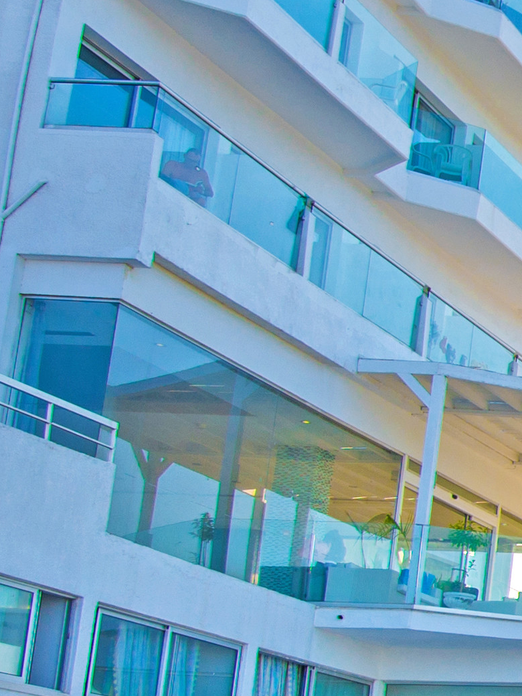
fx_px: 1789
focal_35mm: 89
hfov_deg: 11.2
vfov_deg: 21.6
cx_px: 1521
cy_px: 601
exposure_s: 1/250
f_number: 7.1
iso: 125
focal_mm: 16
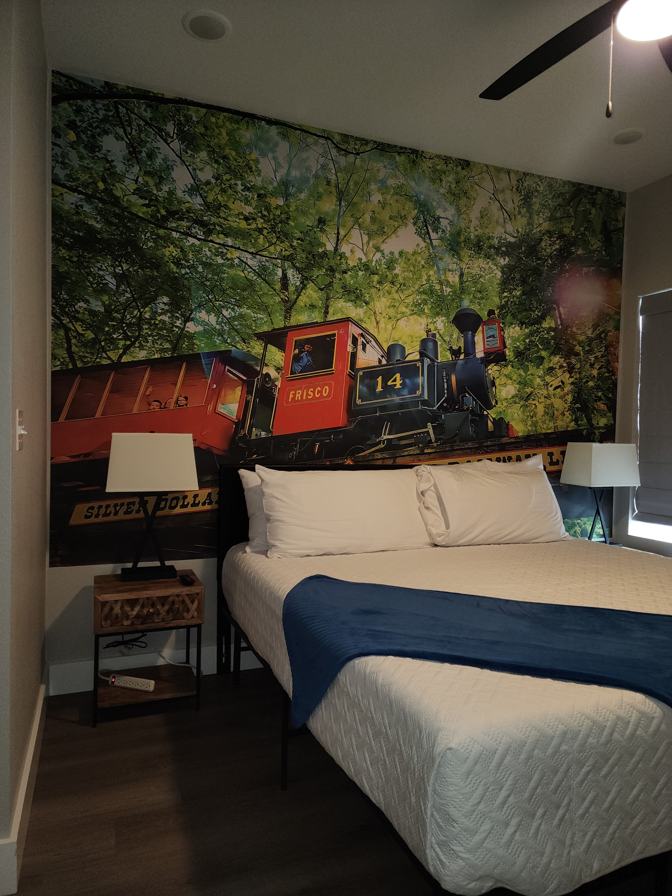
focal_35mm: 23
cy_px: 448
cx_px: 336
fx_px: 595
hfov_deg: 58.9
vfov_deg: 73.9
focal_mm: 6.4
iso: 125
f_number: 1.8
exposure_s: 1/20
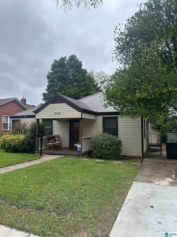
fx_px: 164
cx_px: 88
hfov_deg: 56.8
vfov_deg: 71.6
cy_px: 118
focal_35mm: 24
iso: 80
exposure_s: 1/1453
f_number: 1.78
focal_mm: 6.86
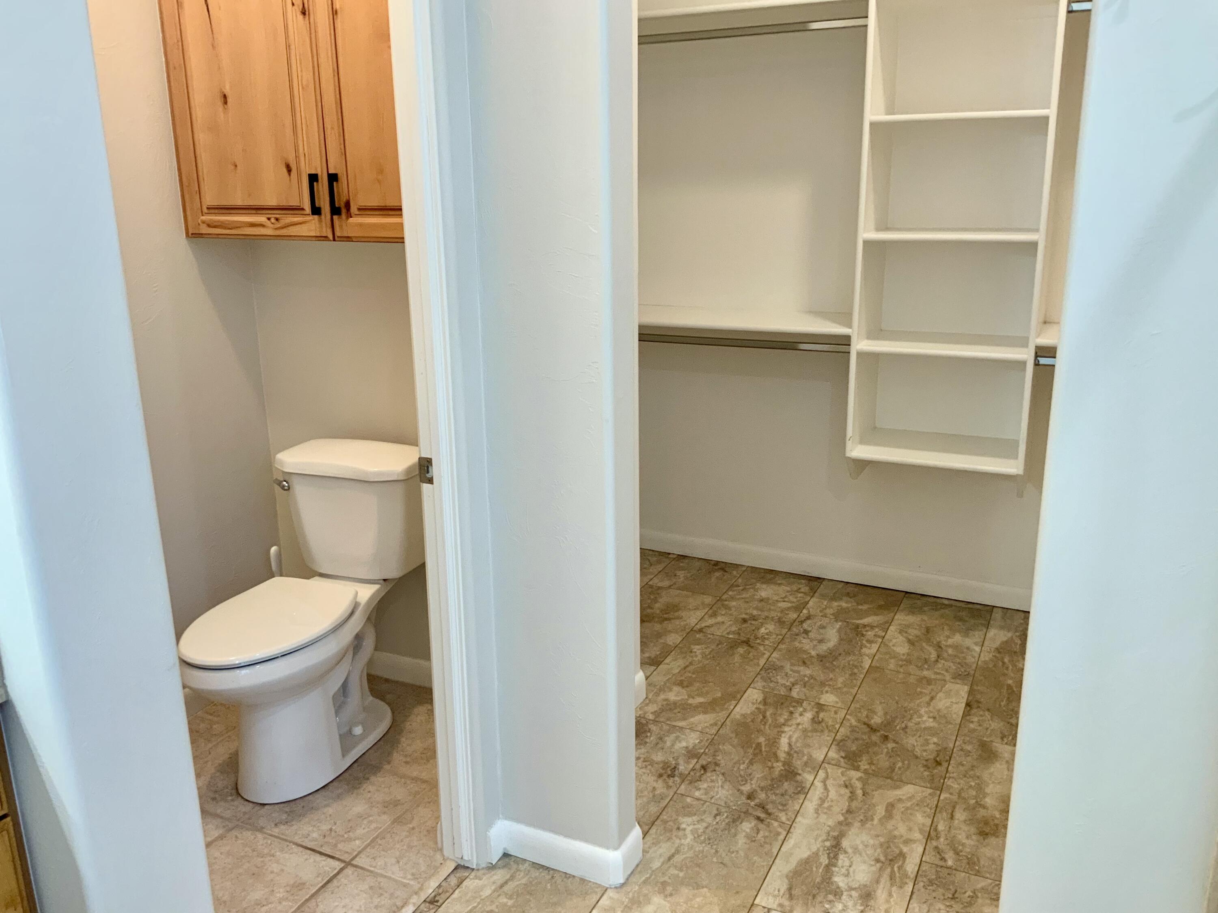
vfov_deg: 48.2
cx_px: 609
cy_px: 456
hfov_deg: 61.7
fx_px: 1020
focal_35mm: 29
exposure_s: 1/60
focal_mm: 3
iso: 80
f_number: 1.8
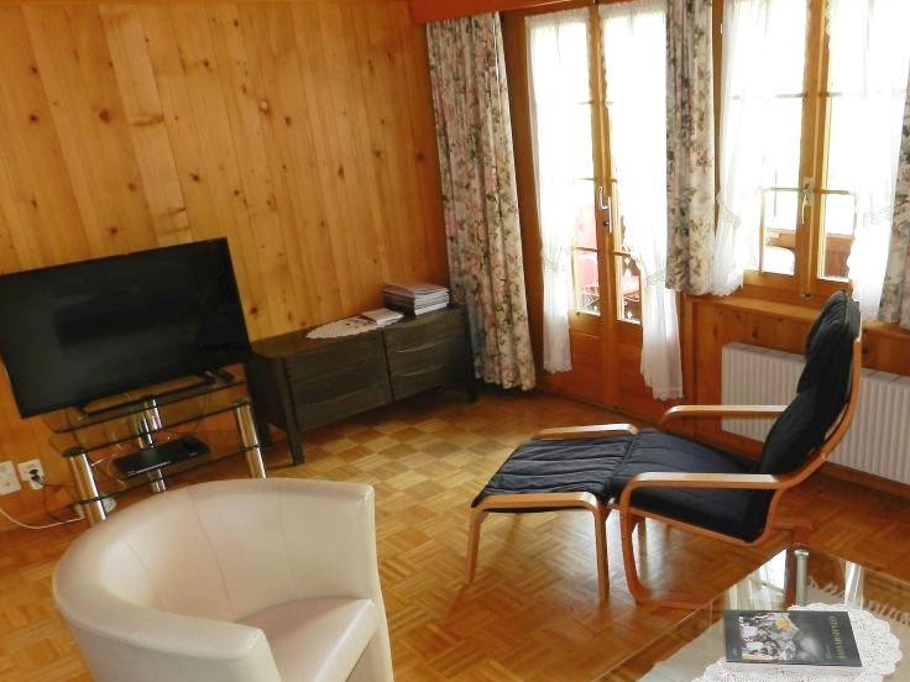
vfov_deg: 43.7
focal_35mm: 32
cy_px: 442
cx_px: 554
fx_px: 841
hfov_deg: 56.3
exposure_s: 1/30
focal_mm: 4
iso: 200
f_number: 3.4
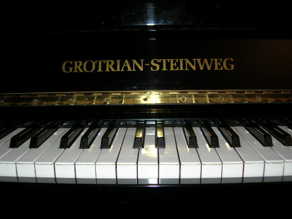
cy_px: 110
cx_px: 146
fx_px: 321
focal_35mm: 38
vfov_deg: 37.7
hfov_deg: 49.0
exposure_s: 1/60.1
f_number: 2.8
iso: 64
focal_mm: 7.8
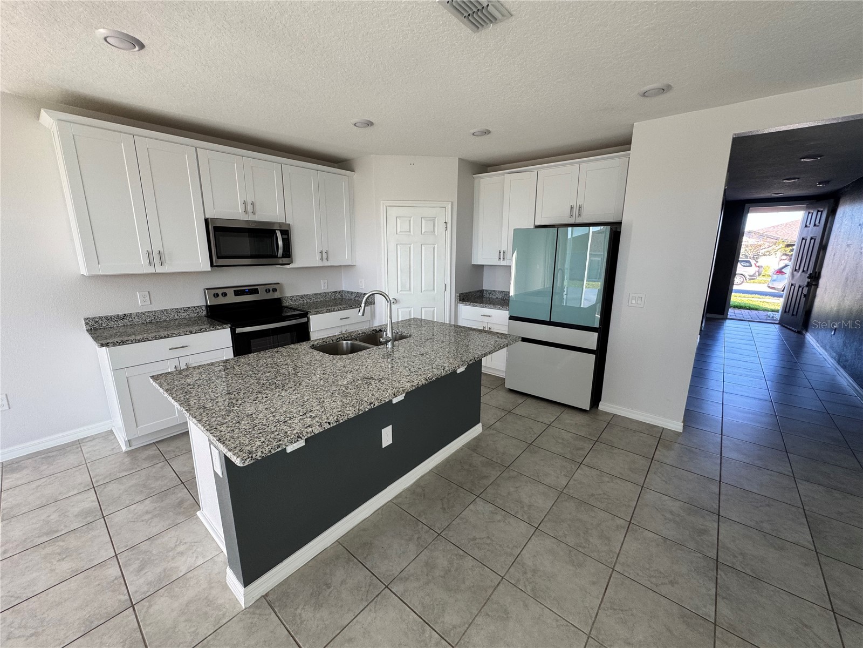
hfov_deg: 102.1
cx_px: 432
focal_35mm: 14
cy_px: 324
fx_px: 349
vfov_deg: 85.7
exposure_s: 1/99
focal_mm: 2.22
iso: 100
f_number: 2.2
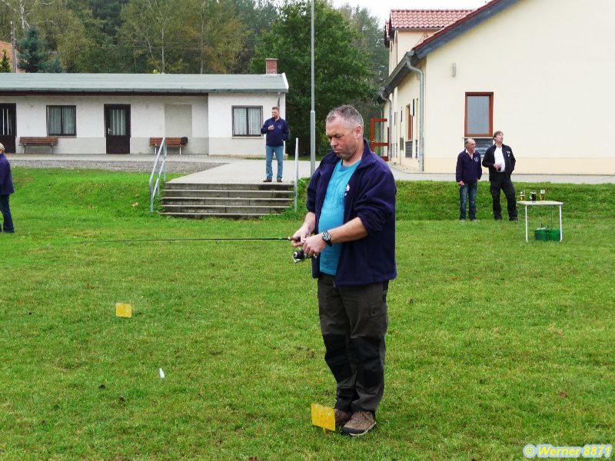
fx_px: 1102
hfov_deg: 31.2
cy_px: 230
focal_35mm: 62
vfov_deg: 23.7
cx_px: 308
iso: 100
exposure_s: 1/125
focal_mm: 10.5
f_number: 4.5
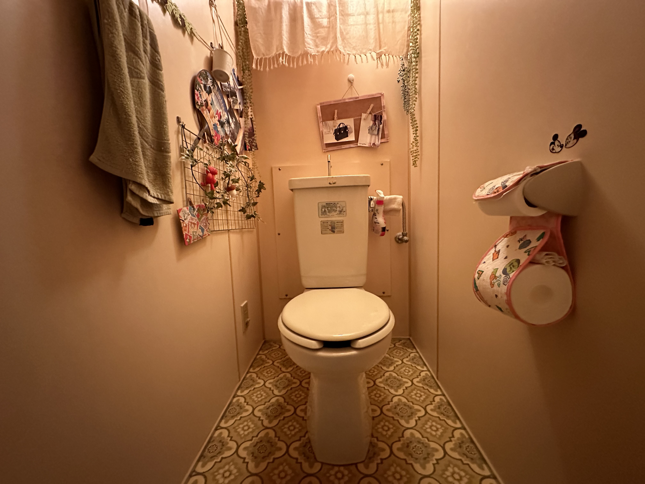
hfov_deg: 102.1
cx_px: 322
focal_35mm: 14
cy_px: 242
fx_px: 261
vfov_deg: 85.7
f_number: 2.2
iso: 1000
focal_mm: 2.22
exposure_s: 1/40
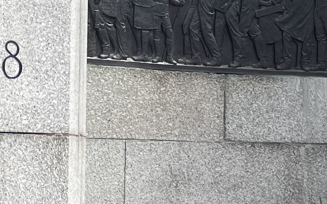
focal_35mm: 140
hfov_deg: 14.9
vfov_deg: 9.3
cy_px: 196
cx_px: 142
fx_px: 1247
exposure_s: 1/2451
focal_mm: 4.2
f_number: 1.6
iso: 32
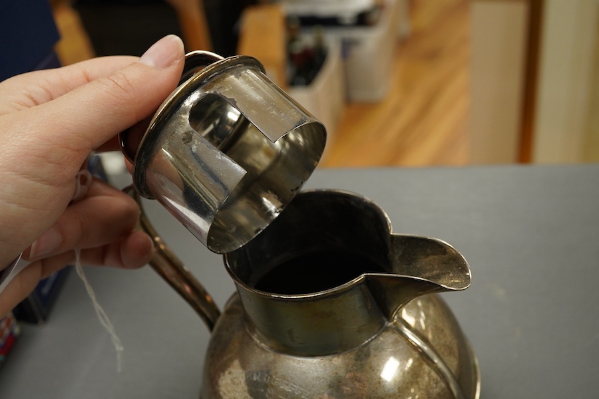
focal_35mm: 45
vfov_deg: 29.9
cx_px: 300
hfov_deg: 43.6
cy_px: 200
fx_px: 749
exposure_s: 1/125
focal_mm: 30
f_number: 11
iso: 1600
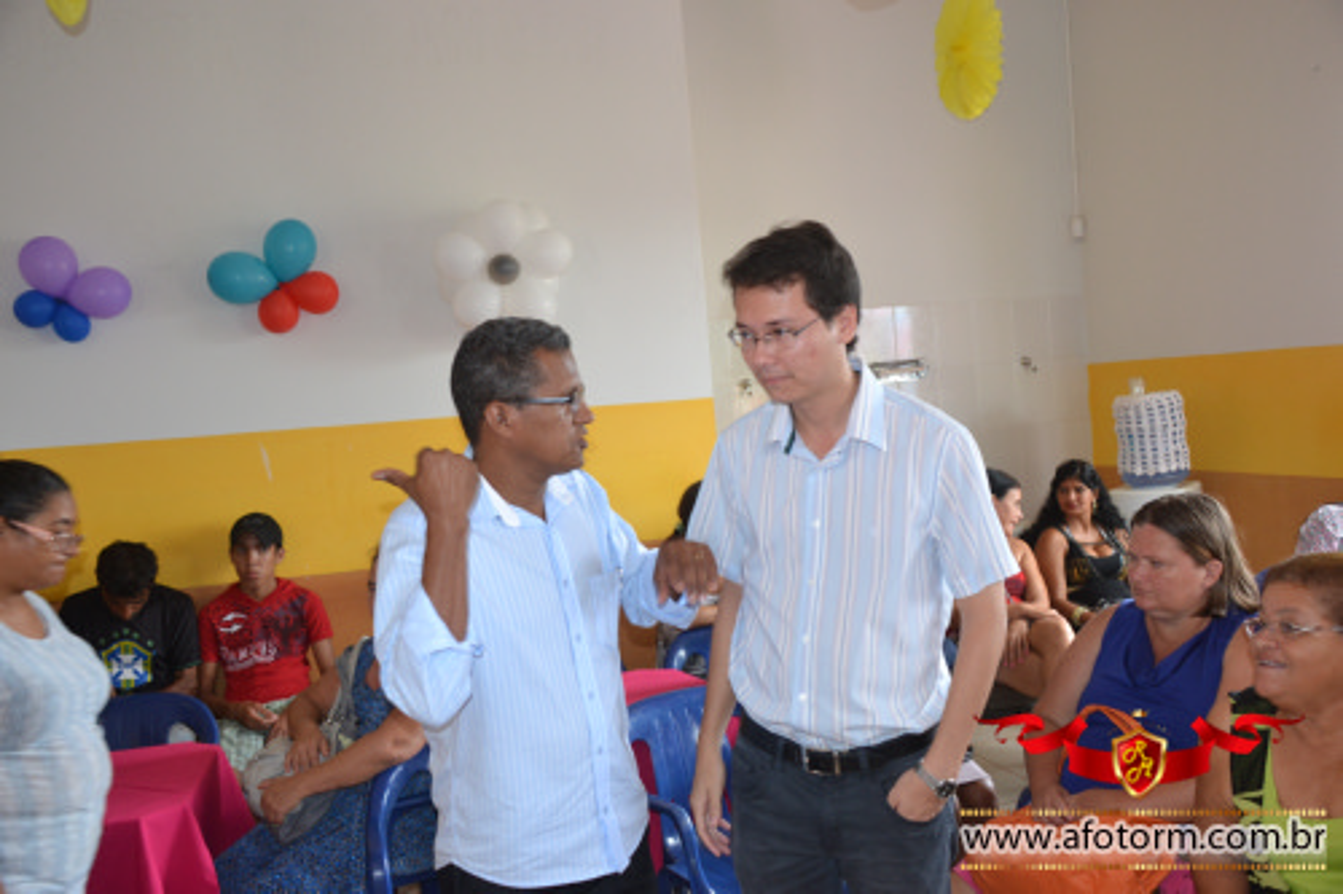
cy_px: 447
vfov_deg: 36.8
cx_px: 672
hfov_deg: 53.1
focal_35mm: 36
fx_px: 1342
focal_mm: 24
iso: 800
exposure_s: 1/60
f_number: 3.8
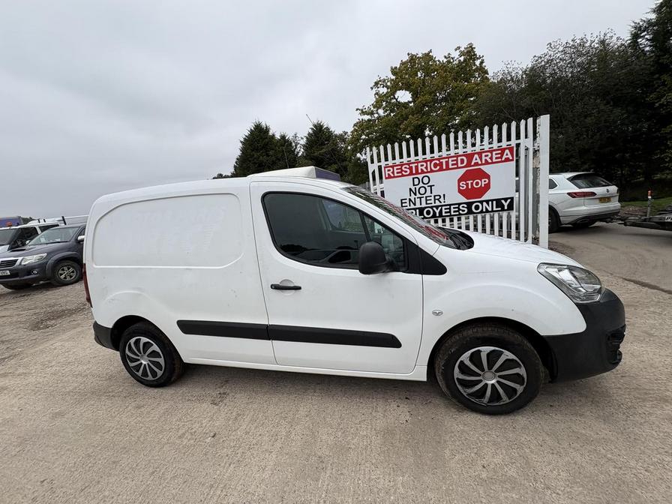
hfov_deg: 102.1
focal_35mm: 14
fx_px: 272
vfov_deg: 85.7
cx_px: 336
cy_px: 252
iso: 50
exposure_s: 1/993
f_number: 2.2
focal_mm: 2.22
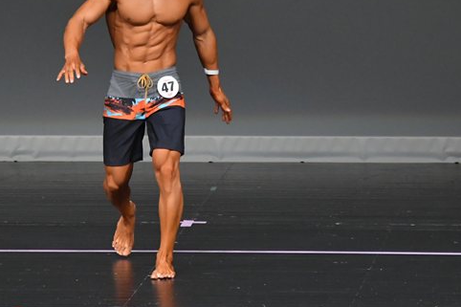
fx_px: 6490
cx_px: 168
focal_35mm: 507
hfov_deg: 4.1
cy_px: 97
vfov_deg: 2.7
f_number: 5.6
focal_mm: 210
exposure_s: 1/400
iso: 4000
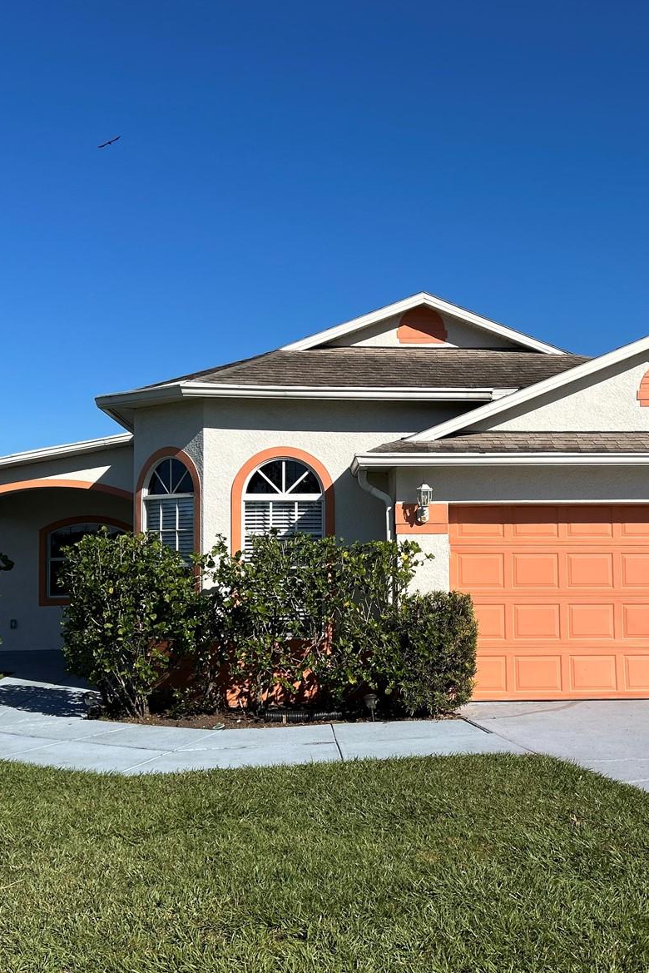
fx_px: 1000
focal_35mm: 37
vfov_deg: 51.9
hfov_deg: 35.8
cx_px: 389
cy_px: 484
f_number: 1.5
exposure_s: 1/6211
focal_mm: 5.7
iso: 50
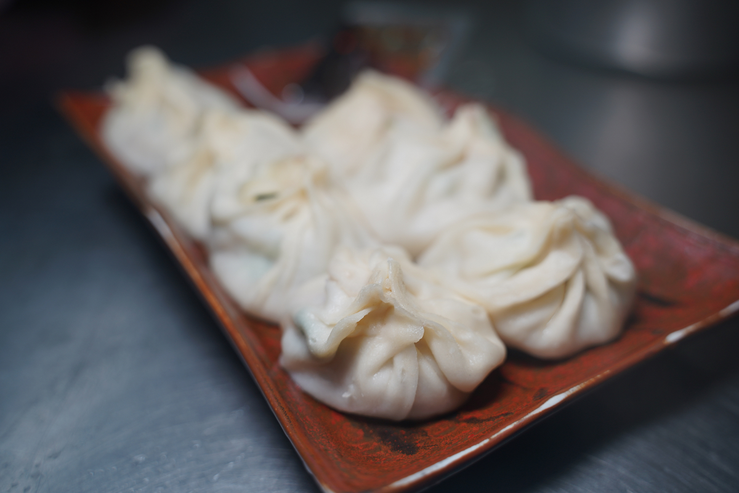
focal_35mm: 35
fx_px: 718
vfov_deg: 37.9
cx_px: 370
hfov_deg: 54.4
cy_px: 246
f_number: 4
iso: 125
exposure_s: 1/60
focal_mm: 35
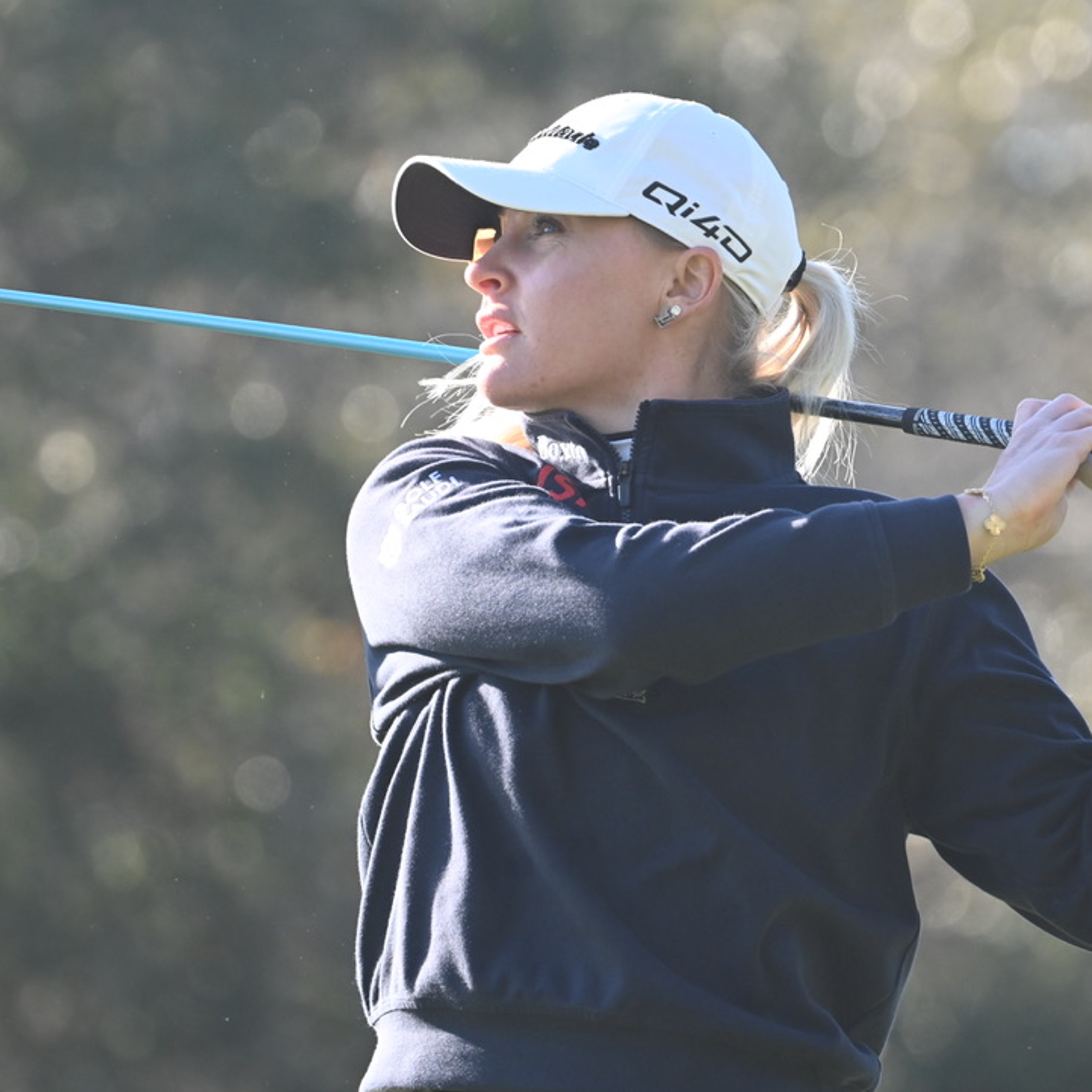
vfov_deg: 2.3
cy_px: 546
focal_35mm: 767
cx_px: 560
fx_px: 27374
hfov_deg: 2.3
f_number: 6.3
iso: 800
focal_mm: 400
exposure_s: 1/640
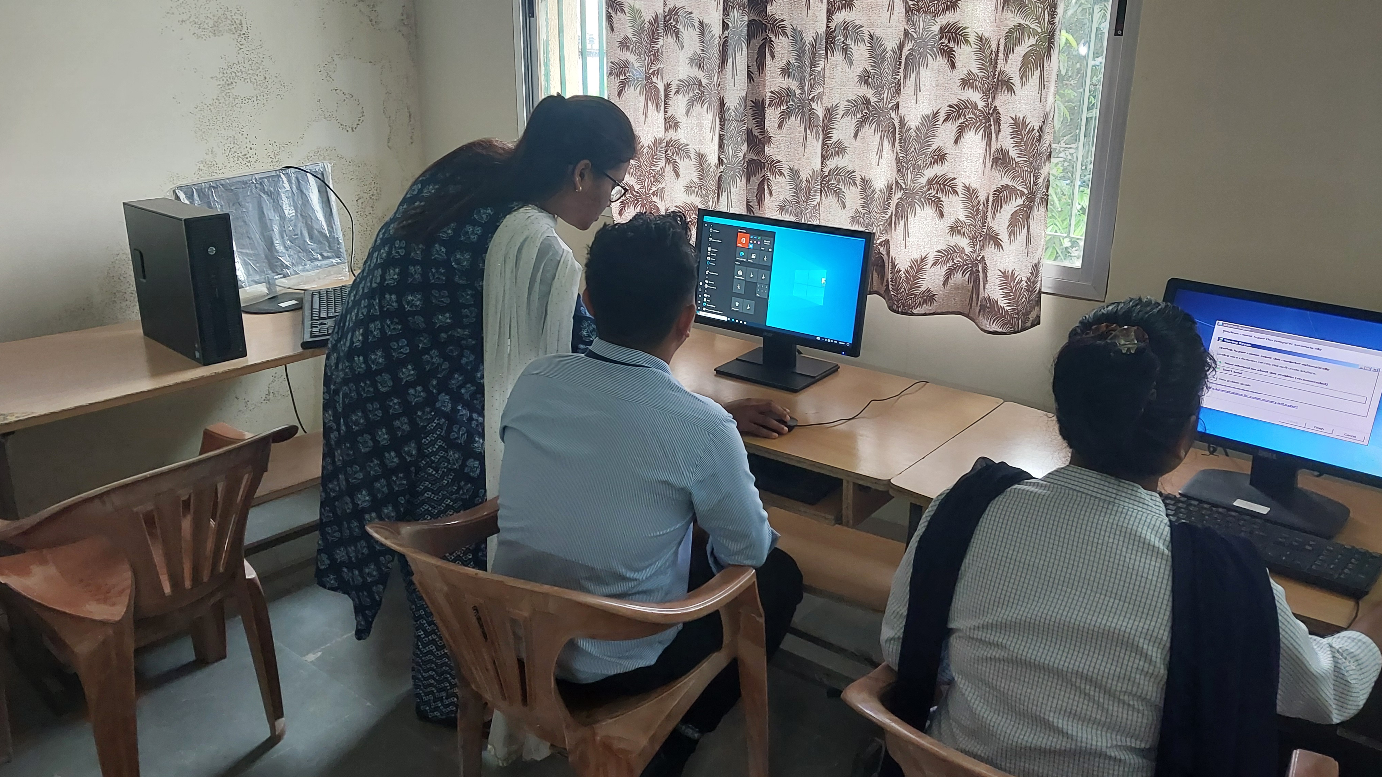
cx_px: 685
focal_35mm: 33
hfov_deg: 59.5
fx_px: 1209
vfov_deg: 35.6
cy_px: 348
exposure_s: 1/50
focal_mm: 4.6
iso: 200
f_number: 1.8
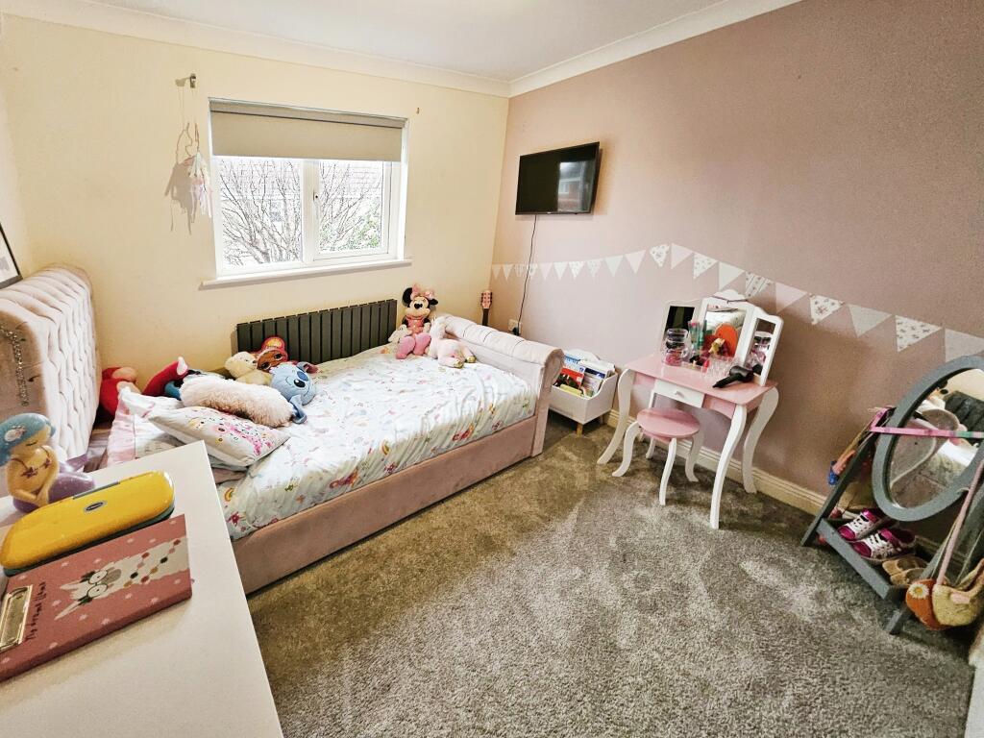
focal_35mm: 13
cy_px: 369
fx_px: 370
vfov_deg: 89.9
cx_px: 492
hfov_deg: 106.2
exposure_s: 1/50
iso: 400
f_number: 2.2
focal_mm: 1.7
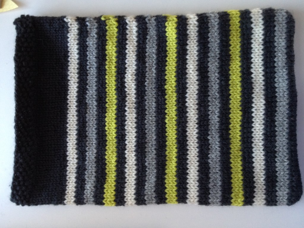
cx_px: 152
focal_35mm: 35
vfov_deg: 40.7
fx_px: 307
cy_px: 114
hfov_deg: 52.6
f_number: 2.4
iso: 160
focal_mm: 4.28
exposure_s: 1/20
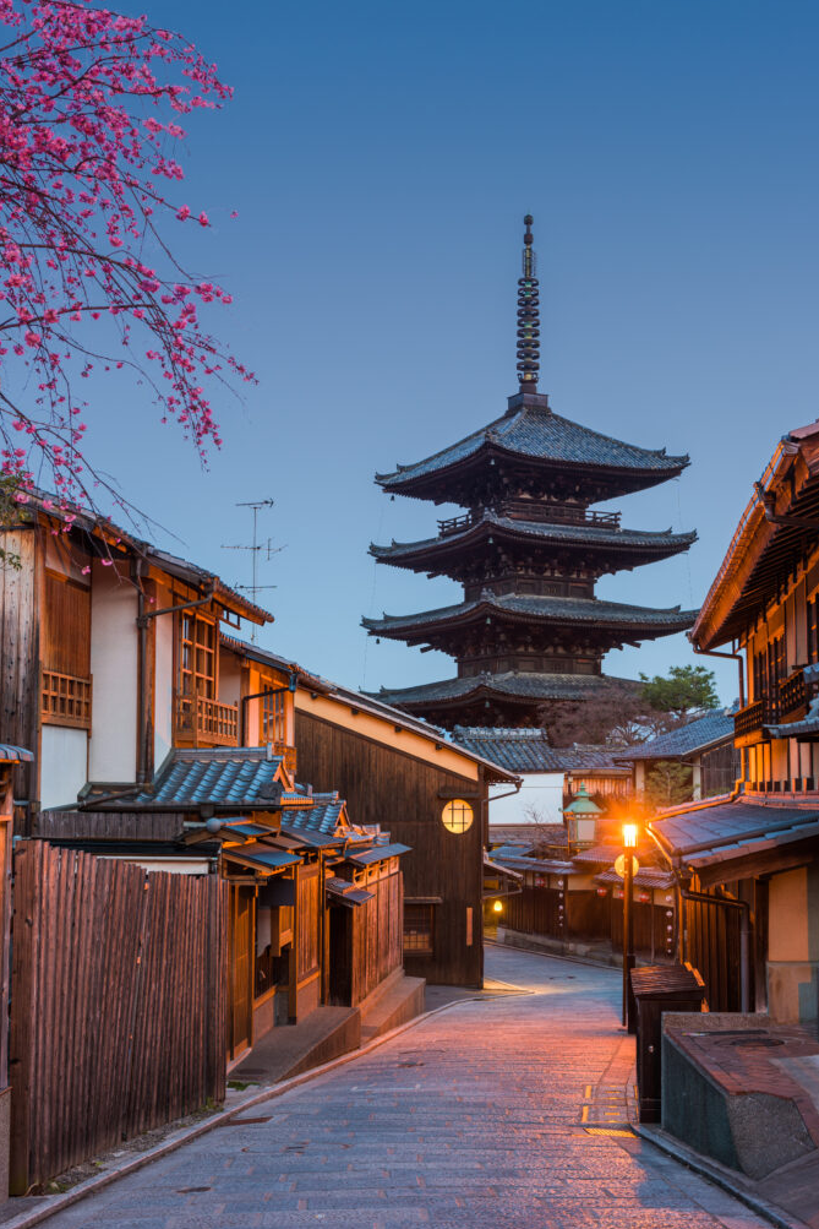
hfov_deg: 27.5
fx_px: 1671
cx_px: 413
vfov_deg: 40.3
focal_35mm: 49
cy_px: 615
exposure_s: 10
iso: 64
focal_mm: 48
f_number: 8
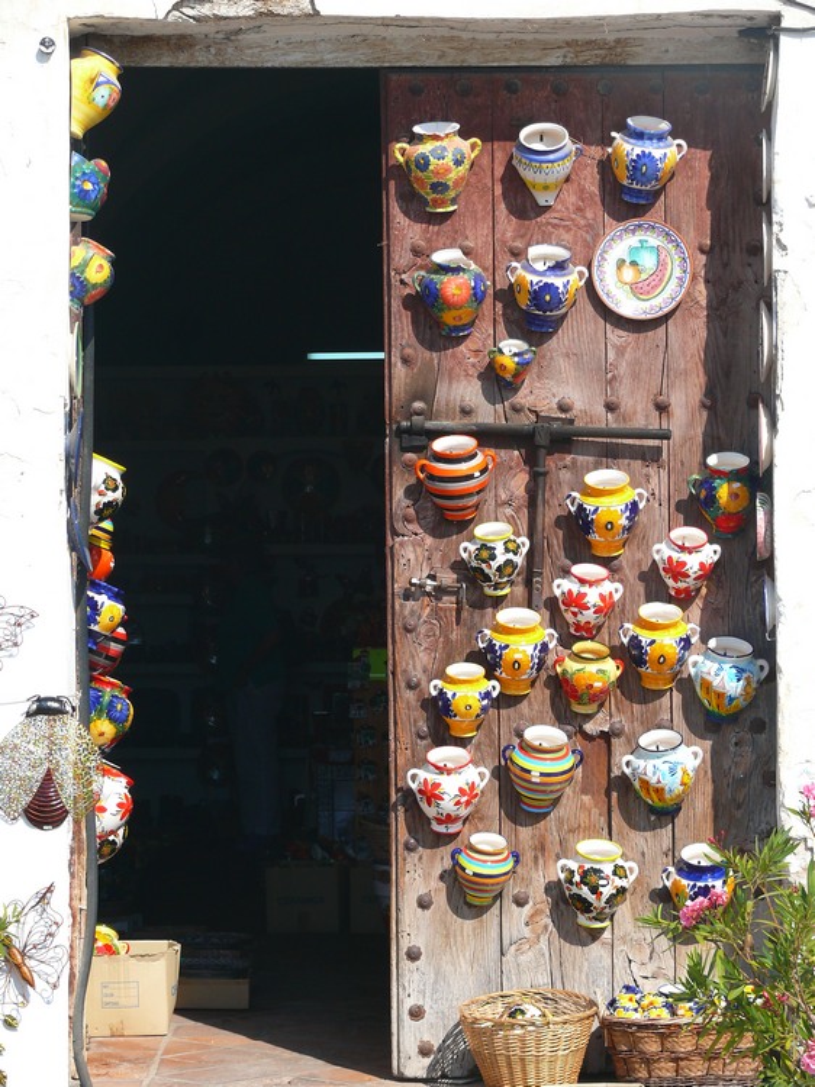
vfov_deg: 18.6
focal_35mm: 106
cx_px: 408
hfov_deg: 14.0
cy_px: 544
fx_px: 3329
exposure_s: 1/250
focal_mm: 22.4
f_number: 4.5
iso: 100
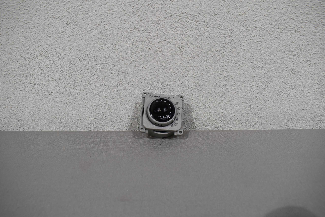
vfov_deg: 43.6
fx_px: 271
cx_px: 162
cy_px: 108
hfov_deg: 61.9
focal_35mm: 30
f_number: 5.6
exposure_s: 1/125
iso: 400
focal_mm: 20
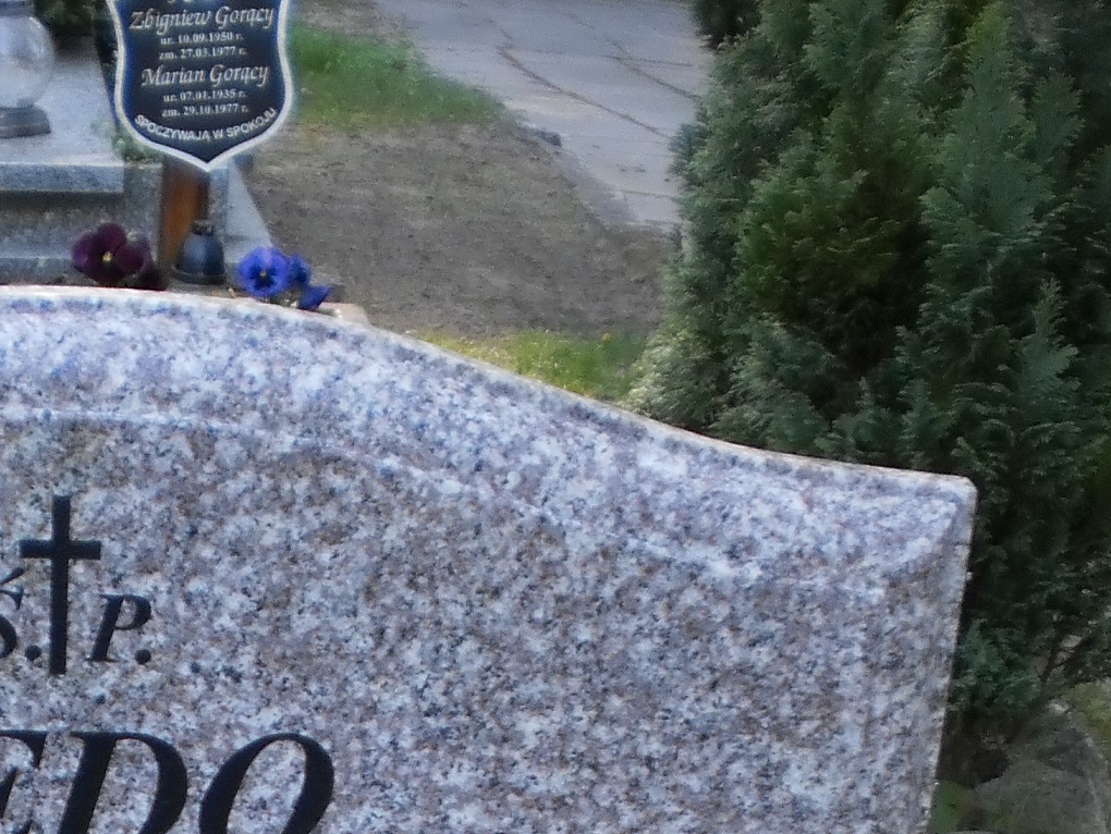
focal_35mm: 98
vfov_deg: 14.5
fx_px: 3147
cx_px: 85
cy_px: 1052
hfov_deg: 19.6
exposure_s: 1/100
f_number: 3.1
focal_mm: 6.3
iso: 100
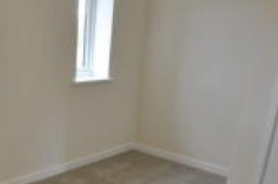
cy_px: 159
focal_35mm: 42
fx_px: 324
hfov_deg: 44.0
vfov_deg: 30.7
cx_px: 52
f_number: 4
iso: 200
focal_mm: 10
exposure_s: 1/30
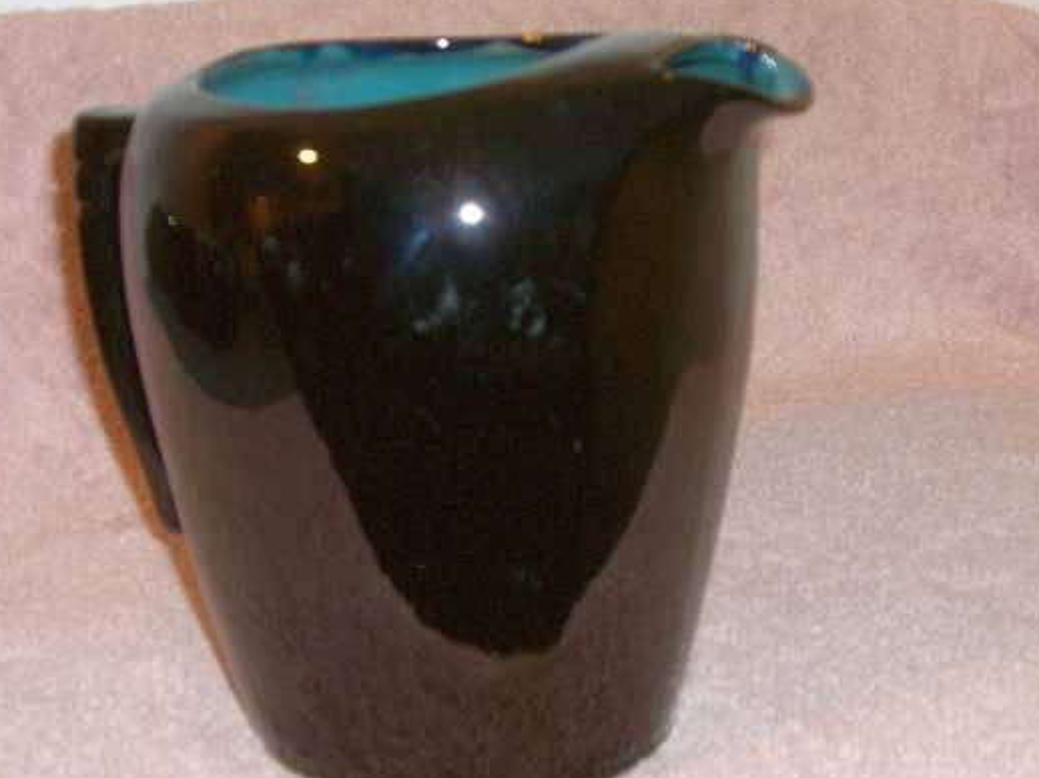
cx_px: 457
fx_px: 2040
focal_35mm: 68
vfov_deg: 21.6
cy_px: 405
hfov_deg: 28.5
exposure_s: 1/60
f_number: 3.4
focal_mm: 11.5
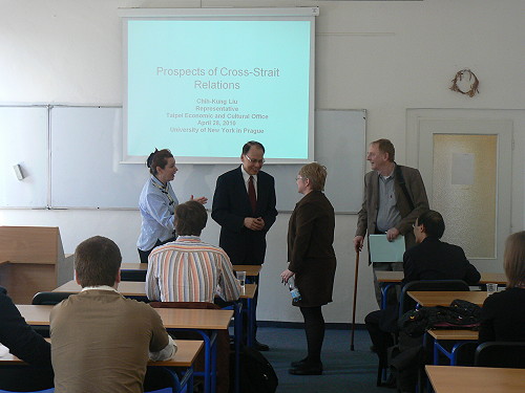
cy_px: 196
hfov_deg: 27.4
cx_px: 262
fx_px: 1077
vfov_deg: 20.7
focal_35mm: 71
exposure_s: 1/30
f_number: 3.2
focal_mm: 11.8
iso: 125
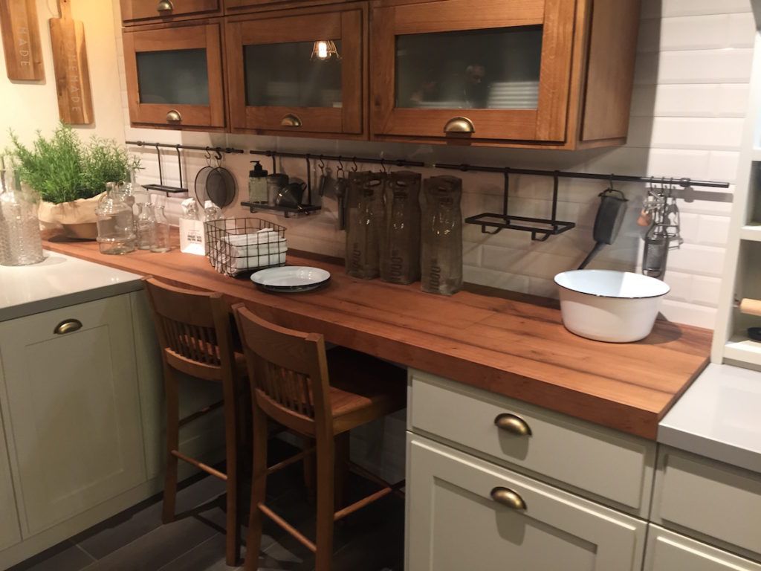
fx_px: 638
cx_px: 380
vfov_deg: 48.2
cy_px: 286
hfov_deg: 61.7
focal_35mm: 29
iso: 125
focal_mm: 4.15
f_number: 2.2
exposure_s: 1/33
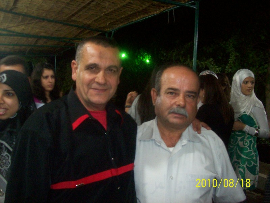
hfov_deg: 51.4
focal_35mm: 36
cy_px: 102
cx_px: 135
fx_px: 281
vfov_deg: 39.7
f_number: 2.7
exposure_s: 1/16
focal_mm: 6
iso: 200
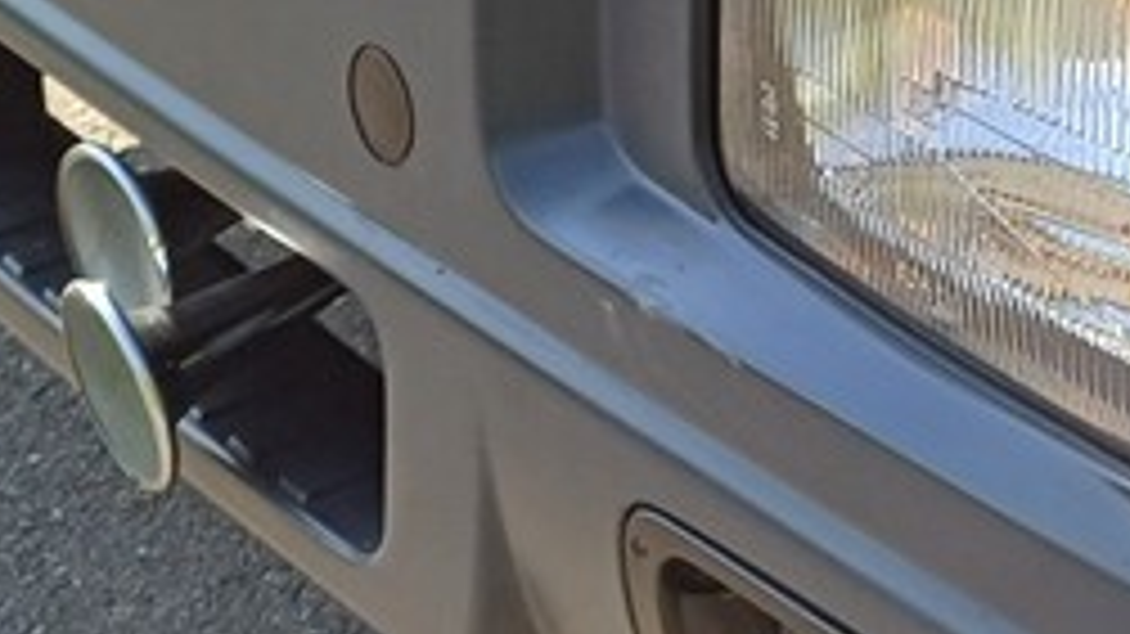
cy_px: -872
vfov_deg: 9.7
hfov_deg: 18.6
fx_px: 3325
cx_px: 1225
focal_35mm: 111
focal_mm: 4.65
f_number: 1.8
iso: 50
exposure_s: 1/452
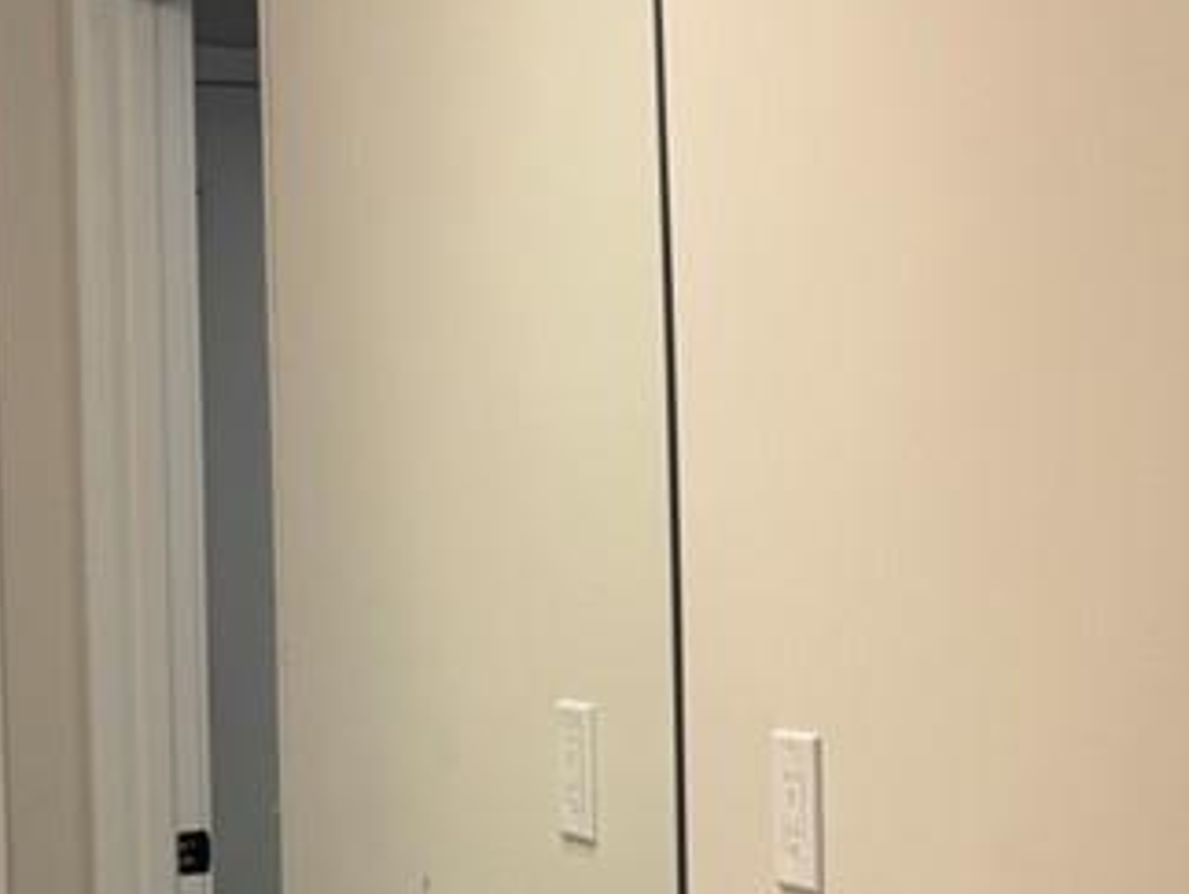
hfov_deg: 23.7
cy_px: 489
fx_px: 2613
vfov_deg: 19.4
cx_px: 1373
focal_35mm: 76
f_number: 1.78
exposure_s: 1/120
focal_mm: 6.76
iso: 80
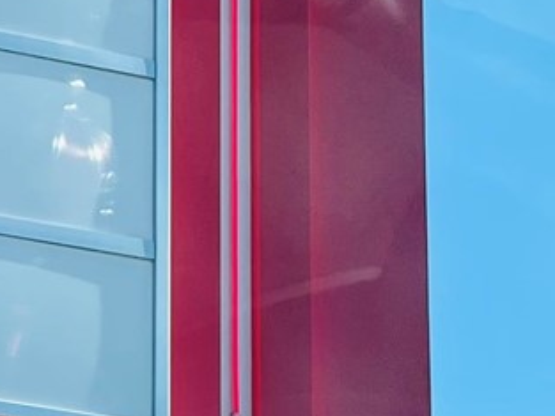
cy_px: 740
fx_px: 2727
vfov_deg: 8.4
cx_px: -520
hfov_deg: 10.7
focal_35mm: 170
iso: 32
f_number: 1.6
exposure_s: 1/2174
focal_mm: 4.2
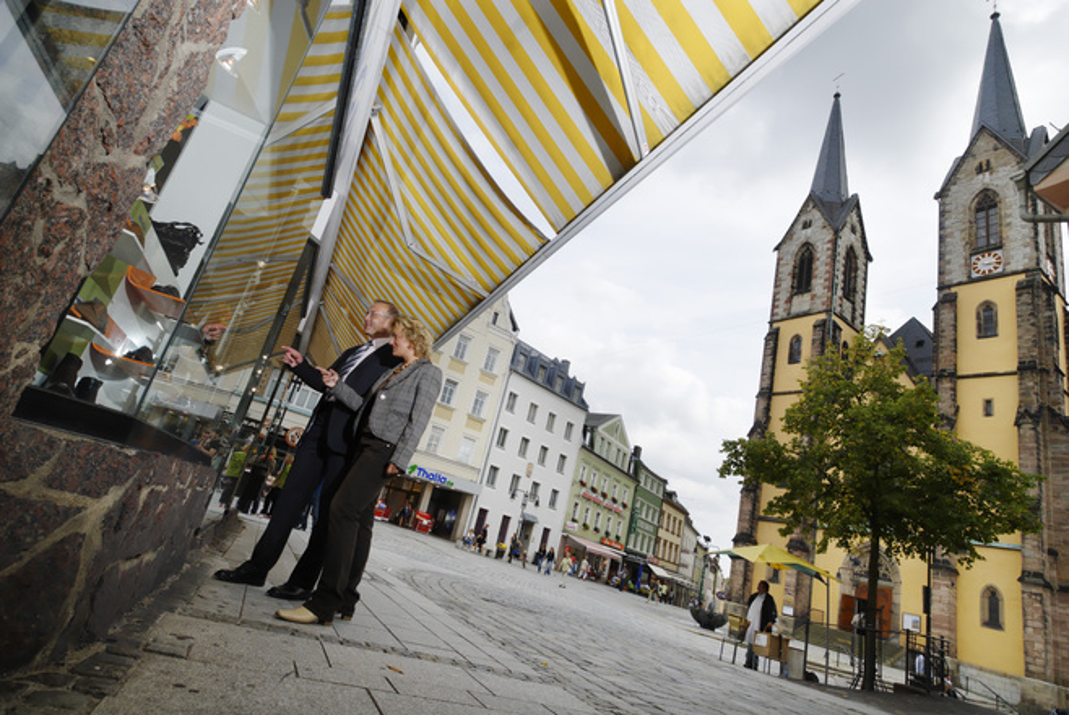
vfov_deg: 67.5
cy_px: 358
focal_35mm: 18
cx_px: 534
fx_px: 535
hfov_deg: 90.0
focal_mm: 12
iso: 200
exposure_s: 1/250
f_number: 9
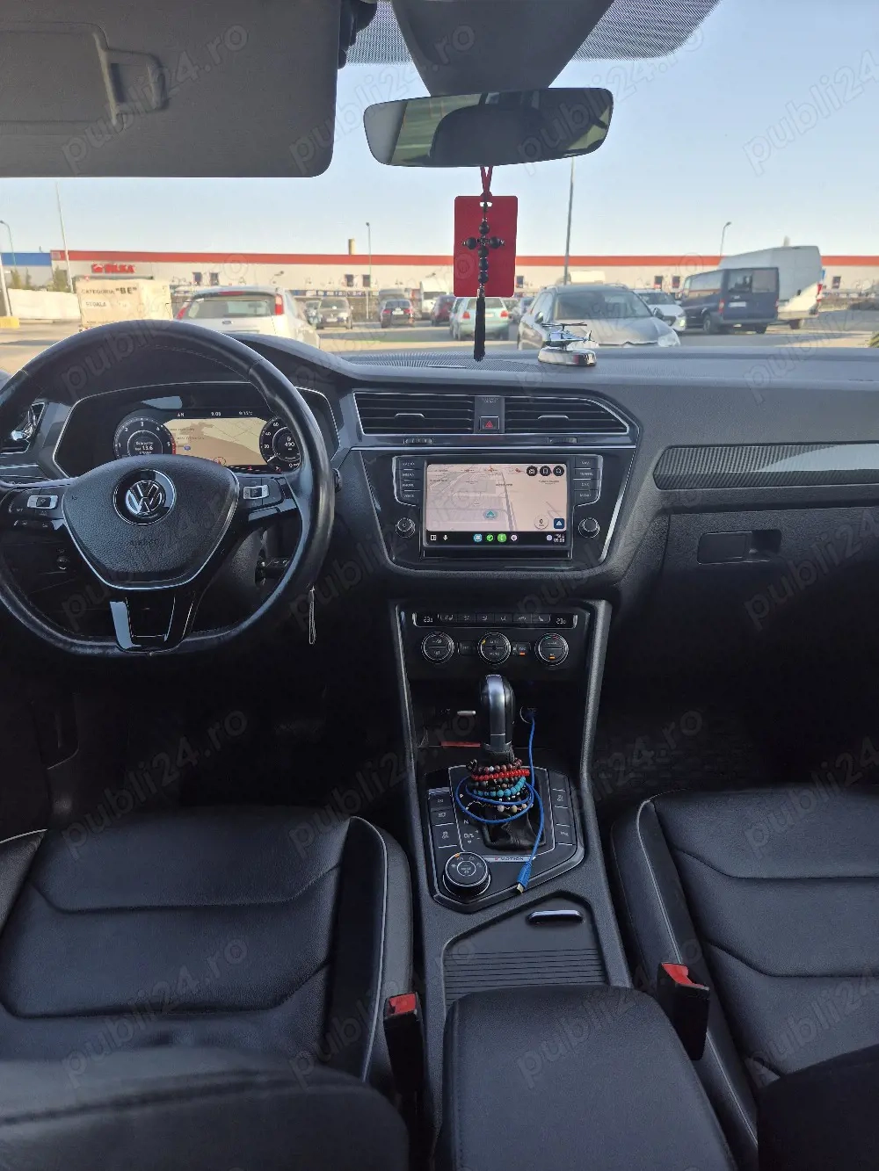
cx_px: 440
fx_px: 779
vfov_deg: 73.9
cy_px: 586
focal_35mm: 23
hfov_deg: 58.9
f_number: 1.8
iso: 25
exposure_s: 1/278
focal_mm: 5.4
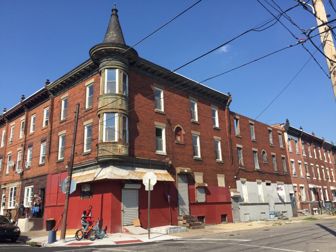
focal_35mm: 29
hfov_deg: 61.7
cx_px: 168
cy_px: 126
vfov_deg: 48.2
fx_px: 281
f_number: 2.2
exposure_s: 1/1883
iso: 32
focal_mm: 4.15
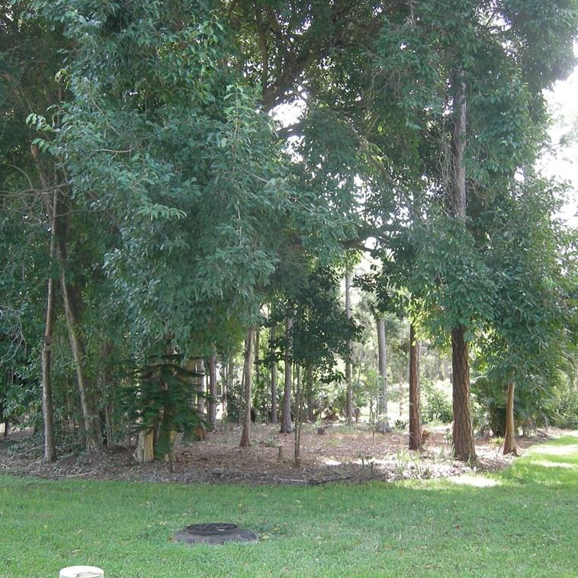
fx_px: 812
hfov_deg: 39.2
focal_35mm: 43
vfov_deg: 39.2
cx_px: 281
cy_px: 290
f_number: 2.7
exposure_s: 1/64.3
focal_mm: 7.5
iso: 64
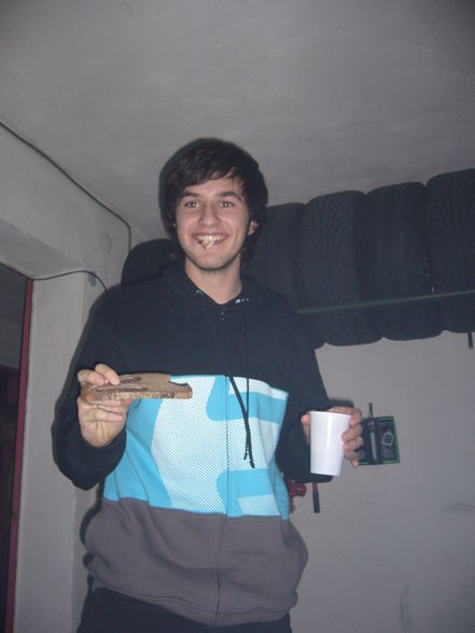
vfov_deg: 52.6
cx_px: 238
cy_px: 316
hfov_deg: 40.7
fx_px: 640
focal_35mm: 35
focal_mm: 5.8
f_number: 2.8
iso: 100
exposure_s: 1/60
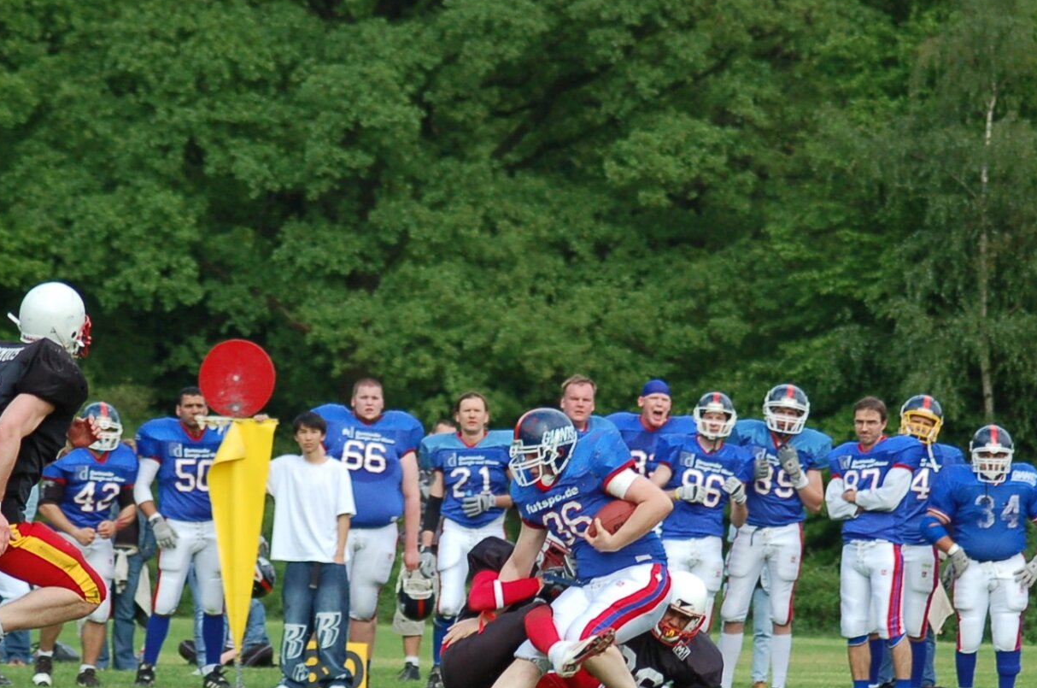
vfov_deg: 4.6
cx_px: 573
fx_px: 8598
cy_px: 519
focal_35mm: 299
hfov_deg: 6.9
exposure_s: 1/1000
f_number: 4.2
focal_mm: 110
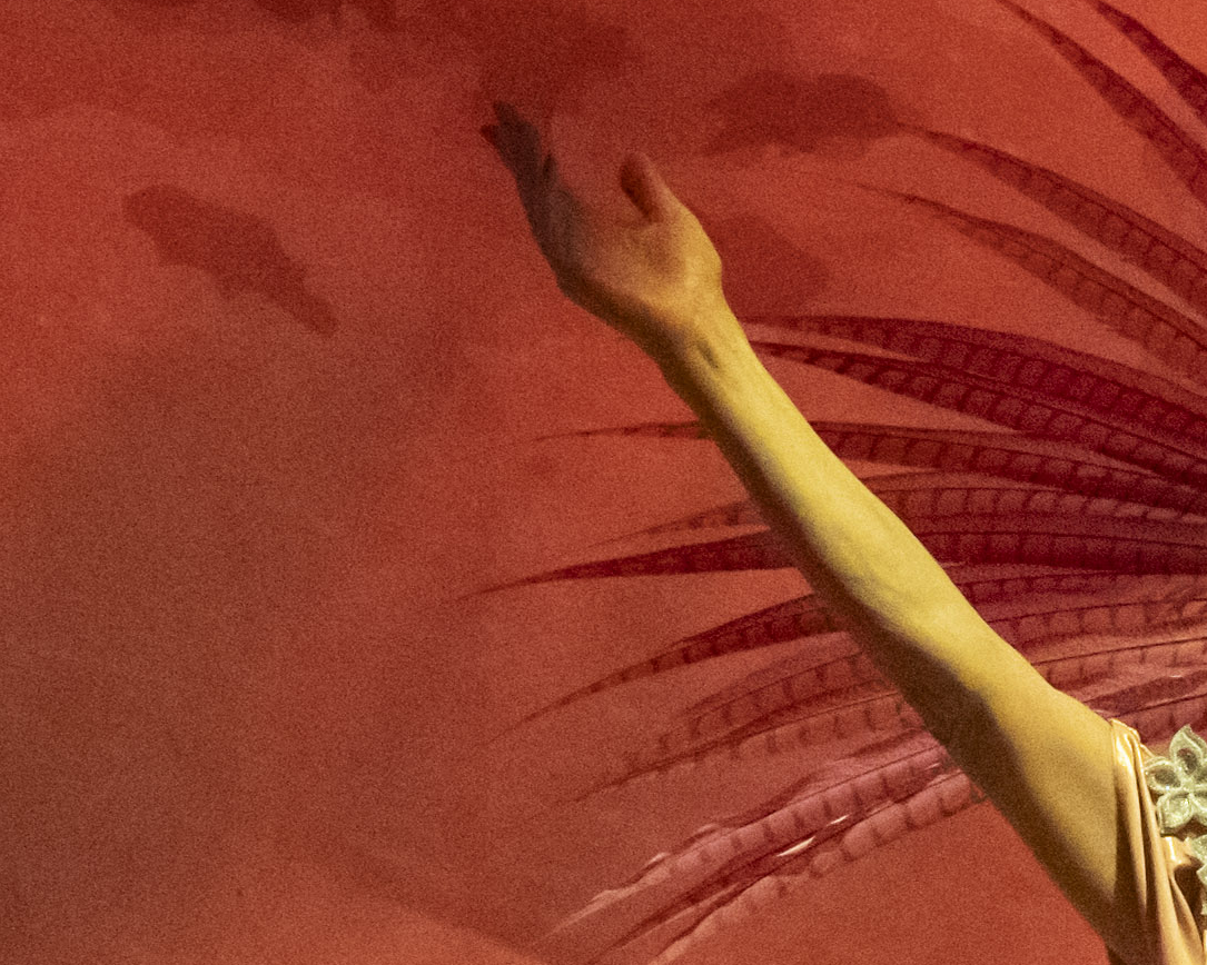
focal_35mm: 538
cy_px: 1051
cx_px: 3683
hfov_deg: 3.5
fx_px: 19219
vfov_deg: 2.9
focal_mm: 72
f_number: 5
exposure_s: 1/250
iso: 3200
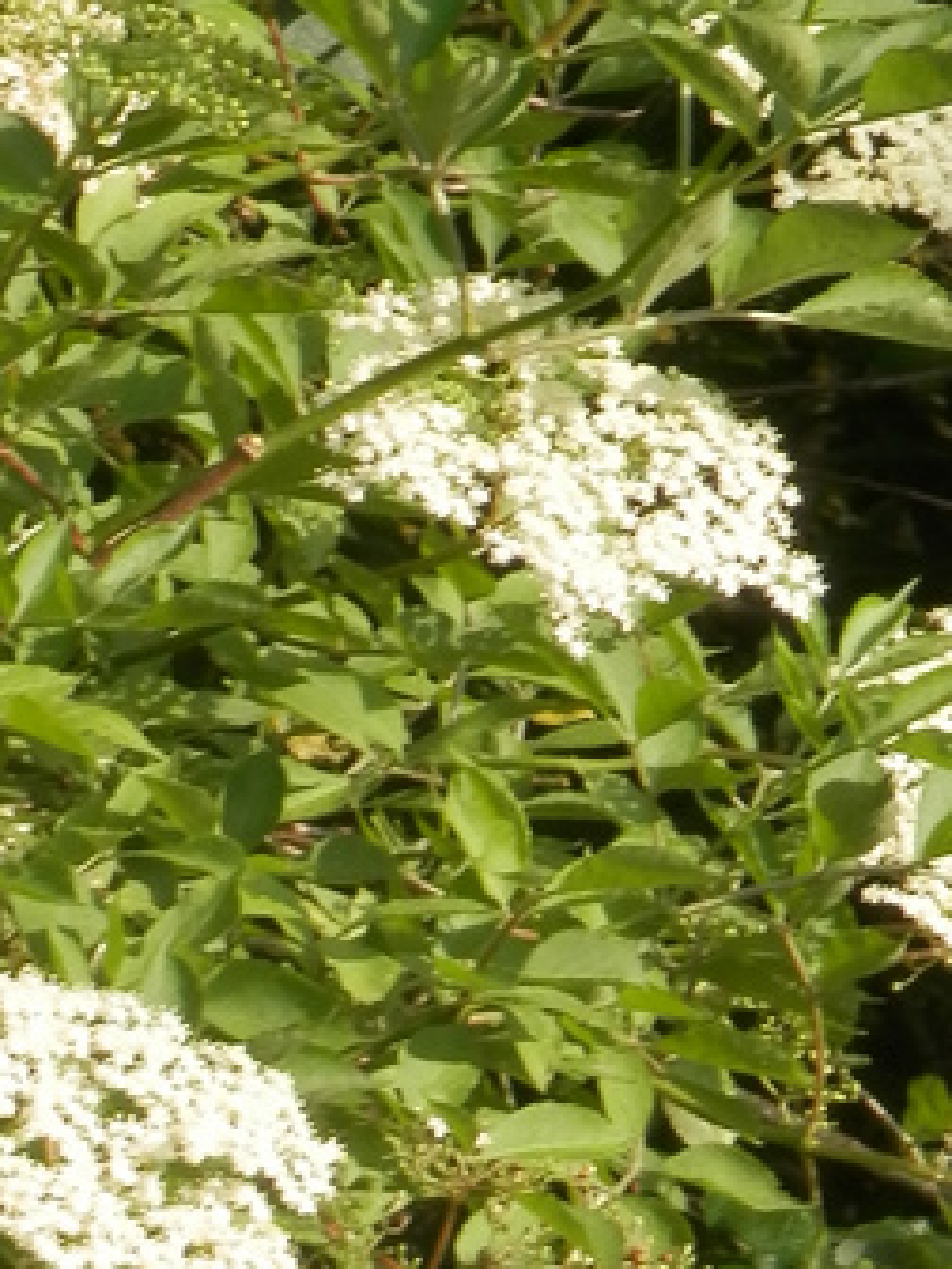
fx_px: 19911
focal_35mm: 543
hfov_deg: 2.7
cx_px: 162
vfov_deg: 3.7
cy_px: 782
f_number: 5.7
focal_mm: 30.2
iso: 80
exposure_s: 1/160
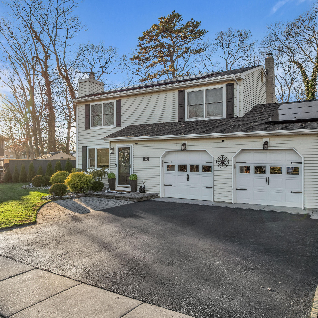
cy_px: 157
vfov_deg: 55.6
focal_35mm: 29
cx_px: 140
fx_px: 301
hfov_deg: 55.5
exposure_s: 1/1600
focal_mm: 12.29
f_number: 2.8
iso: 250
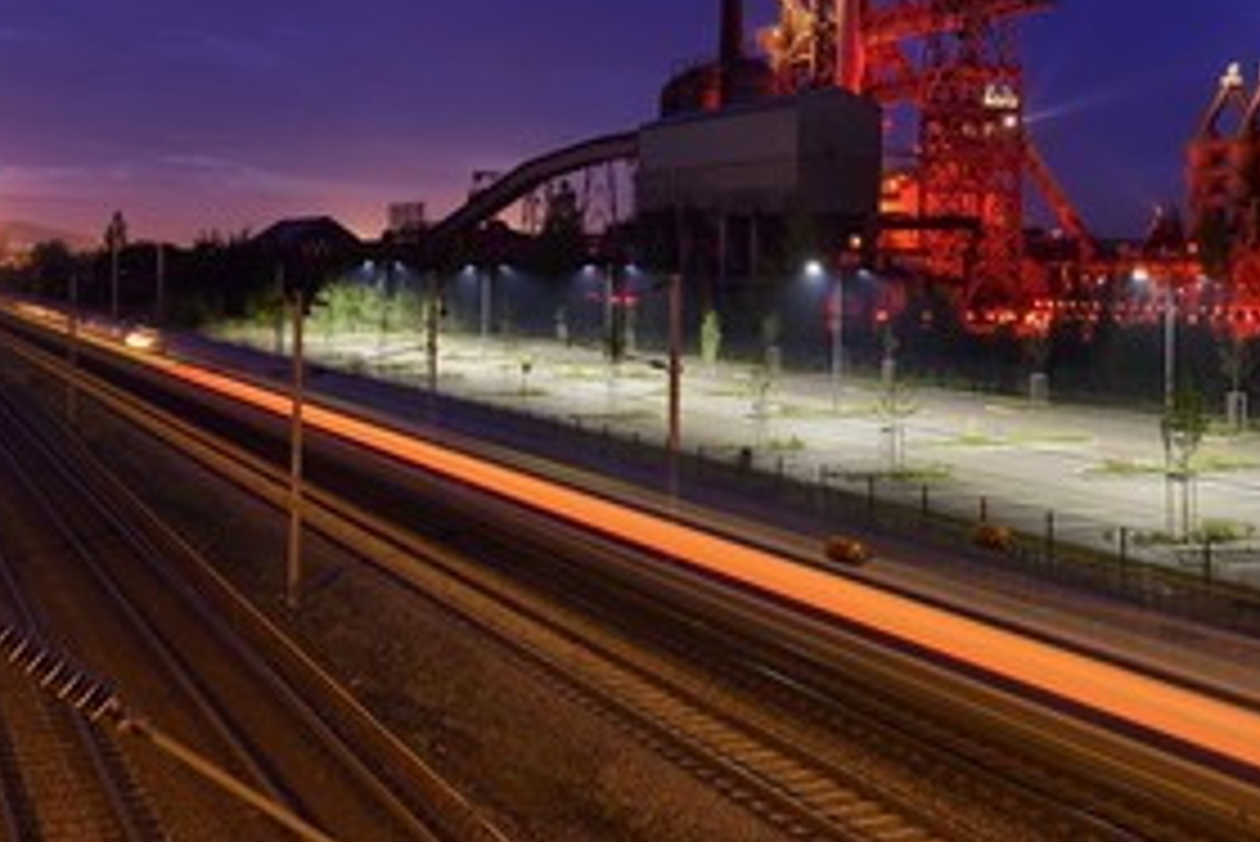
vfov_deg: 27.8
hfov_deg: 41.1
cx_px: 598
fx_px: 1681
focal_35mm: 48
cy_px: 221
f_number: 6.3
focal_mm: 32
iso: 500
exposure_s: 5
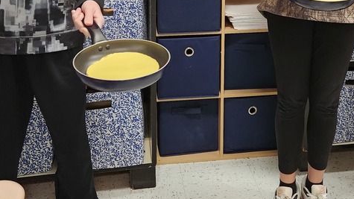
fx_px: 507
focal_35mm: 54
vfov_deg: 20.4
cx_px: 202
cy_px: -54
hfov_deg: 38.4
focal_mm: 5.4
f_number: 1.8
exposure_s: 1/120
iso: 800
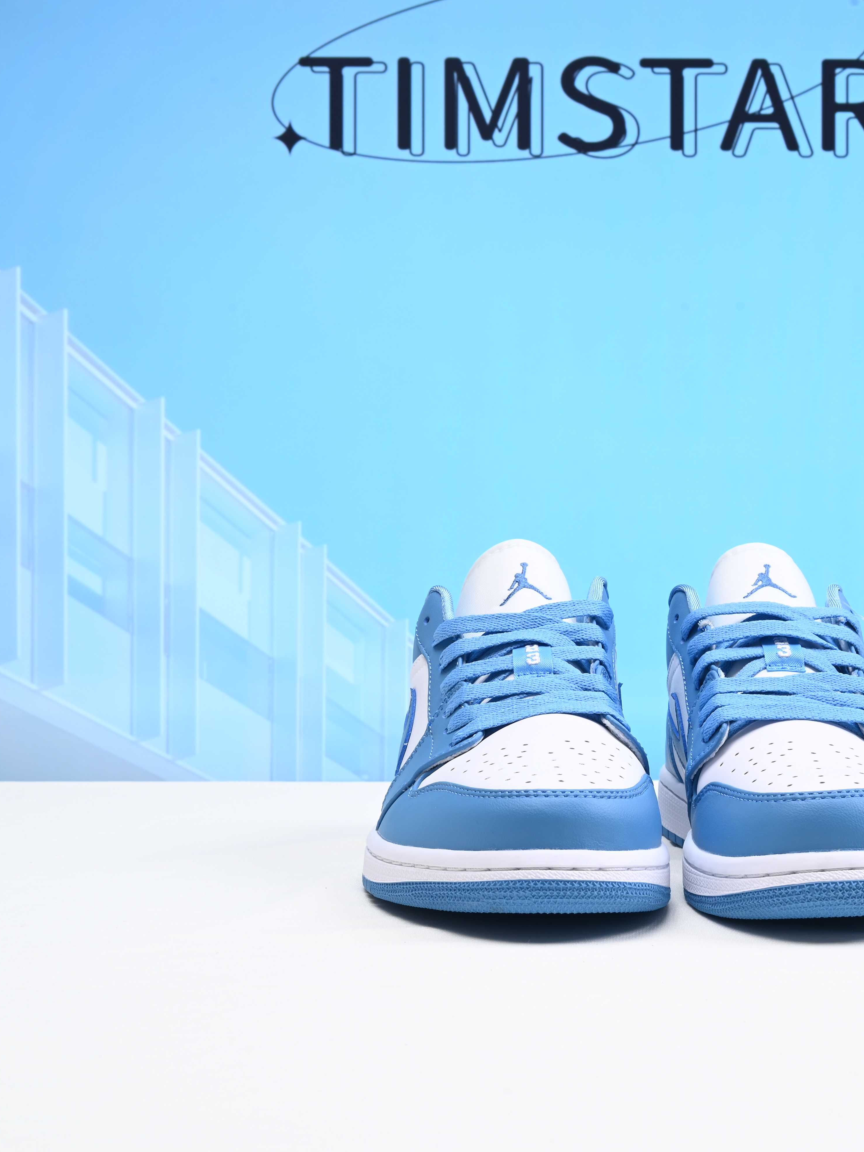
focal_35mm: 54
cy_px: 578
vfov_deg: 35.5
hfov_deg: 26.8
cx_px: 619
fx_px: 1797
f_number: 16
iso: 100
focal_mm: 37
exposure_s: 1/2
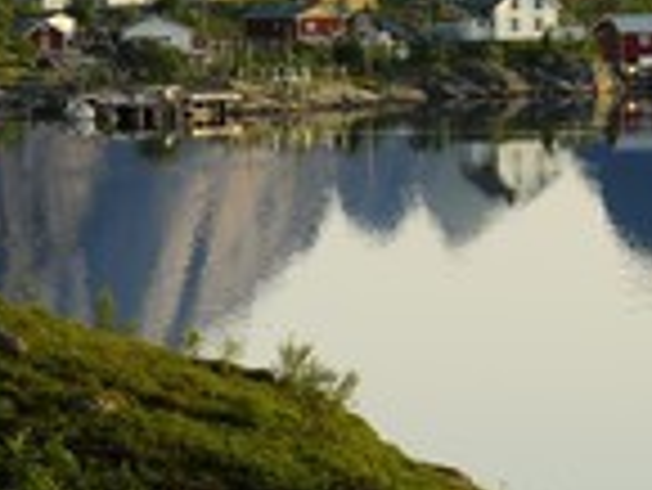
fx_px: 7510
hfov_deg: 5.0
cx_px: 375
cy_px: -130
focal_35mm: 398
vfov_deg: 3.7
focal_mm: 95
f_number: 8
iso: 100
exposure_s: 1/100
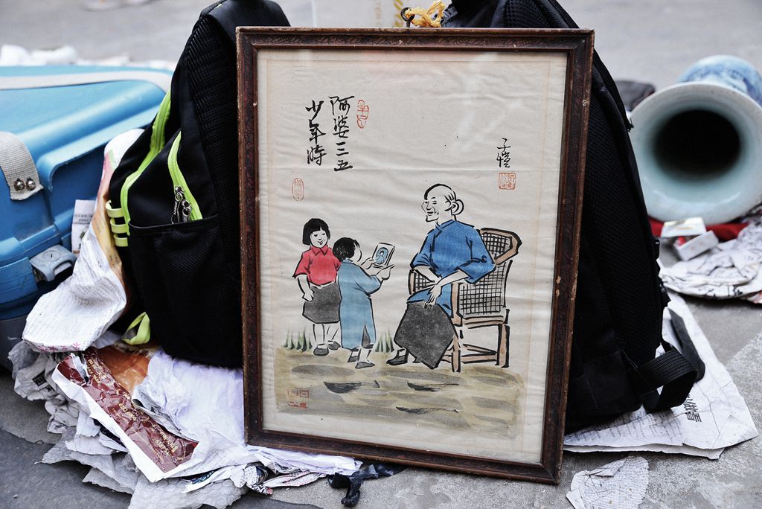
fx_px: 805
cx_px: 381
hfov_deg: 50.7
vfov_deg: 35.1
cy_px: 254
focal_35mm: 38
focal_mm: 38
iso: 500
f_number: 4
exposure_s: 1/500
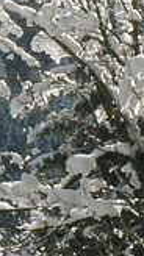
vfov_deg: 4.4
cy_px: 101
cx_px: 49
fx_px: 3367
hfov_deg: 2.4
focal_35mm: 495
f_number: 8
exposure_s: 1/1600
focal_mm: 15.5
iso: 400
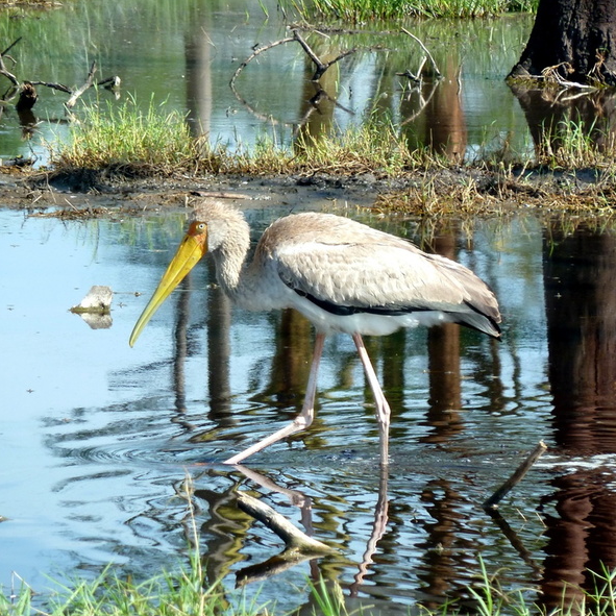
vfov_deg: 5.7
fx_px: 6201
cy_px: 307
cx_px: 312
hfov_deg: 5.7
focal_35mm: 308
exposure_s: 1/320
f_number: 4.7
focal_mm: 42.6
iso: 160
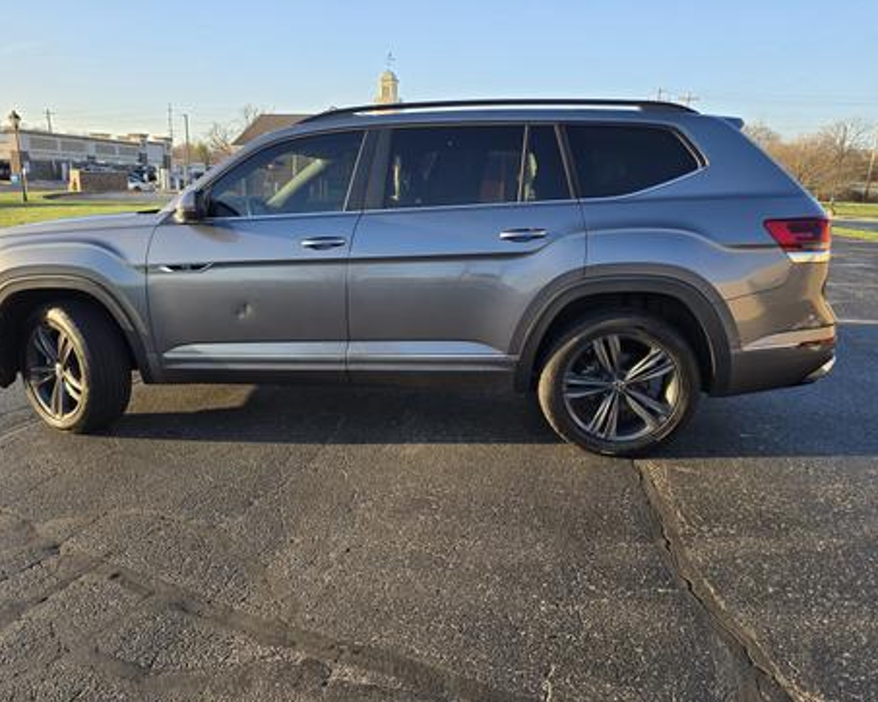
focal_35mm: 25
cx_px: 392
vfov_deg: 56.8
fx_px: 649
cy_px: 345
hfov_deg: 67.9
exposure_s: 1/180
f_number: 1.7
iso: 12
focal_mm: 6.3
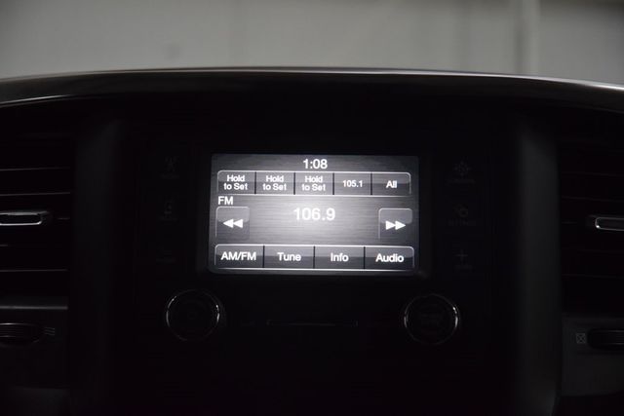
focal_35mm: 105
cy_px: 208
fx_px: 1820
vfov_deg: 13.0
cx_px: 312
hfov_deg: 19.5
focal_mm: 70
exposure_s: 1/125
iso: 1600
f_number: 4.5
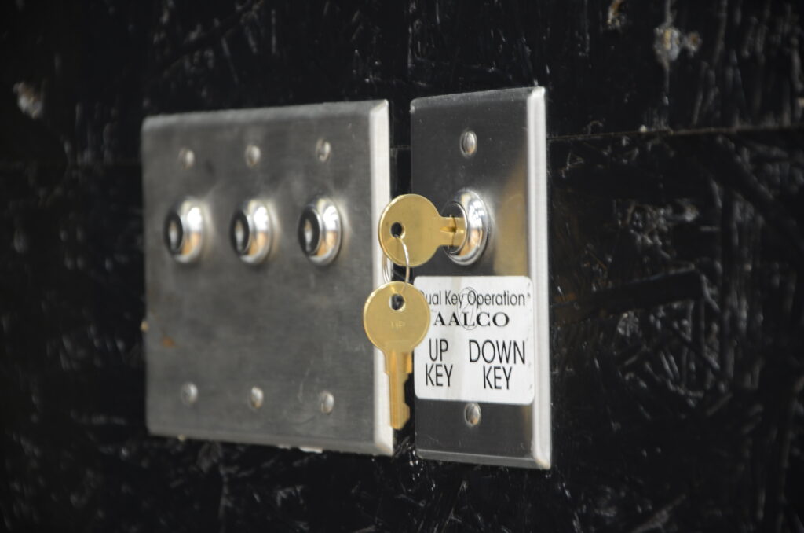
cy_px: 266
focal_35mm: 158
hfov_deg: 13.1
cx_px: 402
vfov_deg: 8.7
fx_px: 3510
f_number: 5.6
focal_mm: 105
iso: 320
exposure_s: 1/1.6
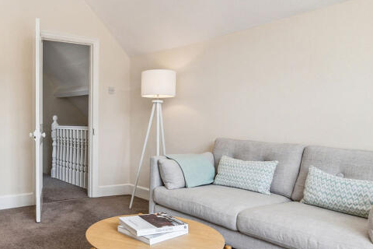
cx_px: 85
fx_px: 332
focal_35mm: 32
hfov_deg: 55.3
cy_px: 121
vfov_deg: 41.1
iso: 200
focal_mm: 10
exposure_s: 1/250
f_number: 3.2
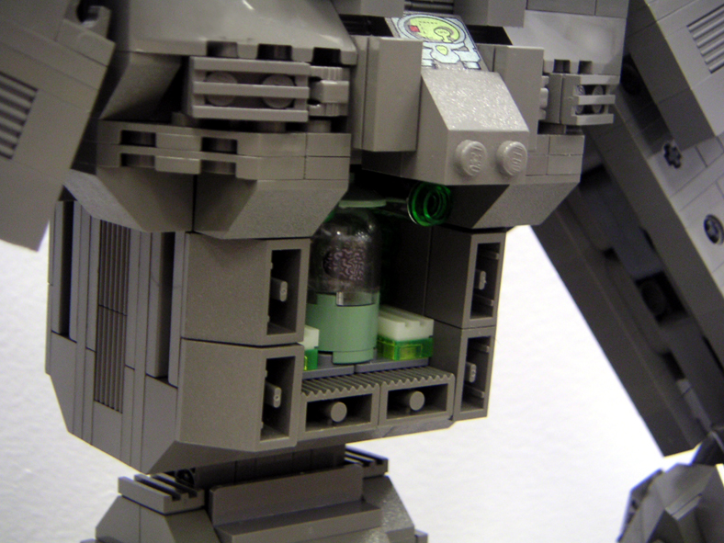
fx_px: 1422
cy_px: 273
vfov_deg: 21.6
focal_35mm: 68
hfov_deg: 28.6
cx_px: 360
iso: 100
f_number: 3.1
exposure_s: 1/8
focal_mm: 10.4
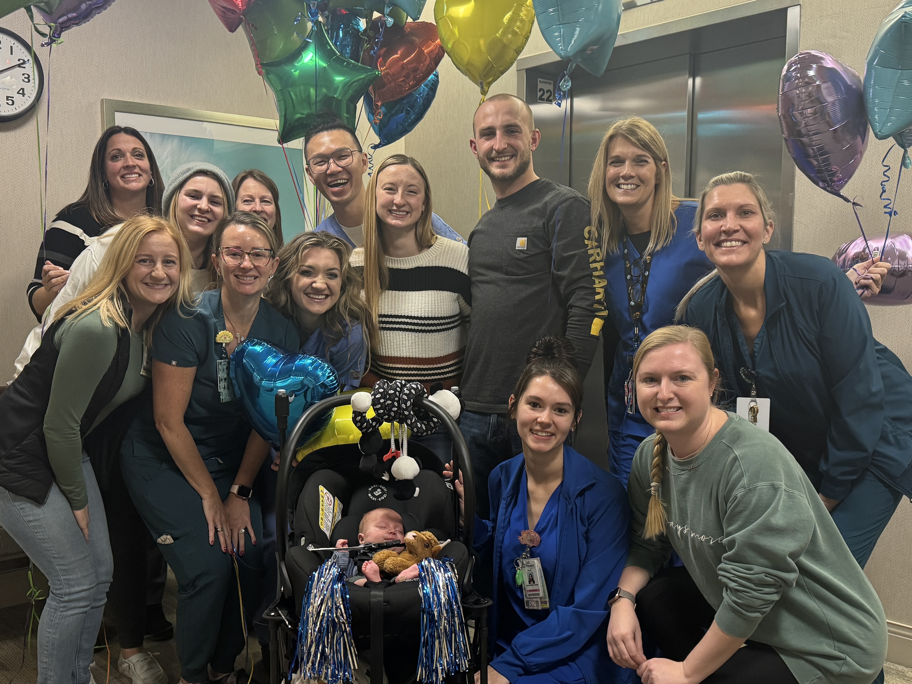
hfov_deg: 71.6
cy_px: 342
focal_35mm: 24
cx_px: 456
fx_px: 632
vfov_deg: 56.8
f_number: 1.78
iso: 250
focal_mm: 6.76
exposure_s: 1/60
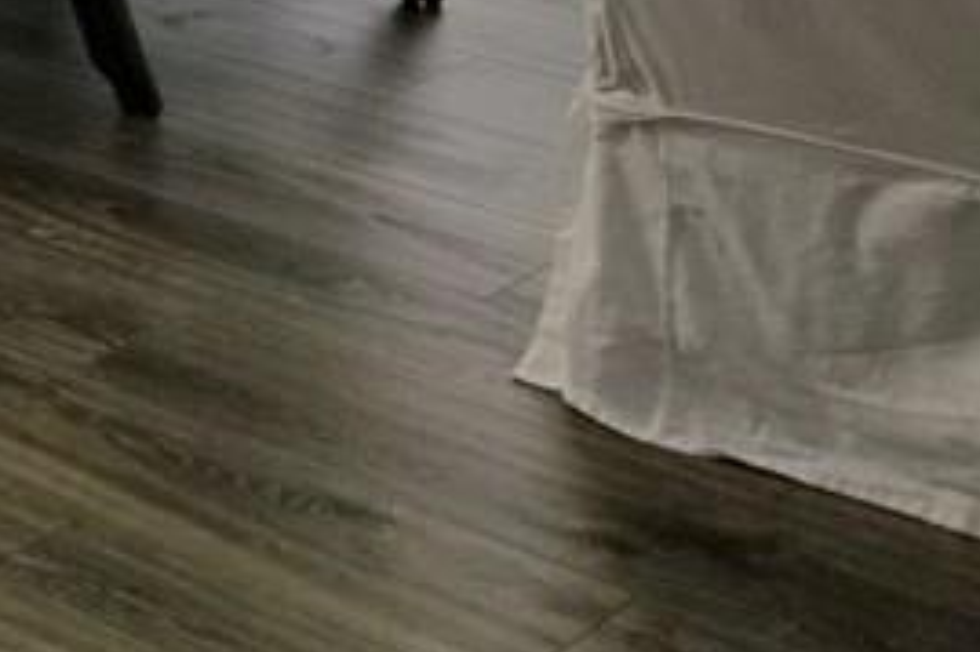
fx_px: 2802
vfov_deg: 12.2
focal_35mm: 103
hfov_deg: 18.5
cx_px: -273
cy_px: -495
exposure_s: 1/387
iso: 50
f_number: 1.7
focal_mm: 4.3
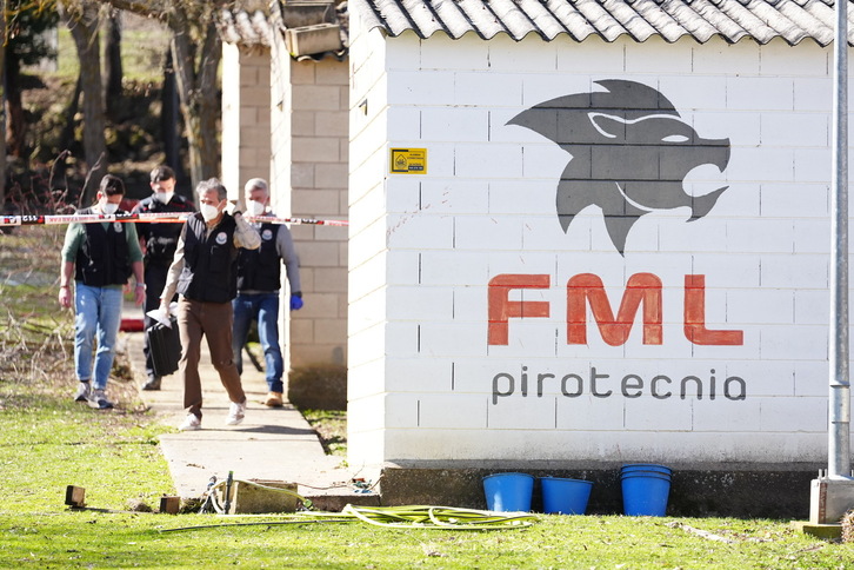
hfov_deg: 10.9
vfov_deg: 7.3
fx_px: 4459
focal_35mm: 188
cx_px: 427
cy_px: 285
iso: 1250
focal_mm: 188
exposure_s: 1/6400
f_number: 2.8
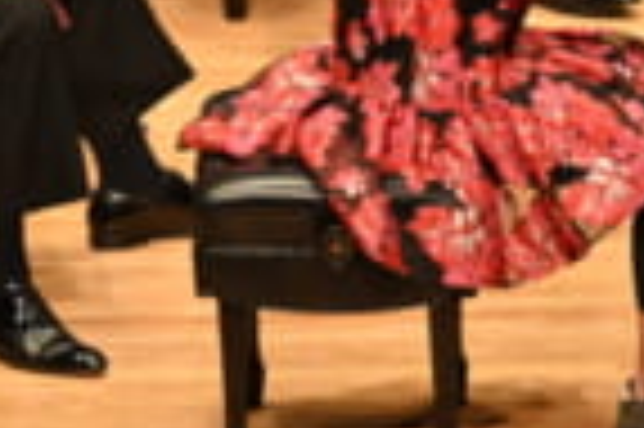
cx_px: 554
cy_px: -347
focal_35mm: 1419
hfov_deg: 1.5
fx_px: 25355
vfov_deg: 1.0
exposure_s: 1/200
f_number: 5.6
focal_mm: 350
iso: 4000
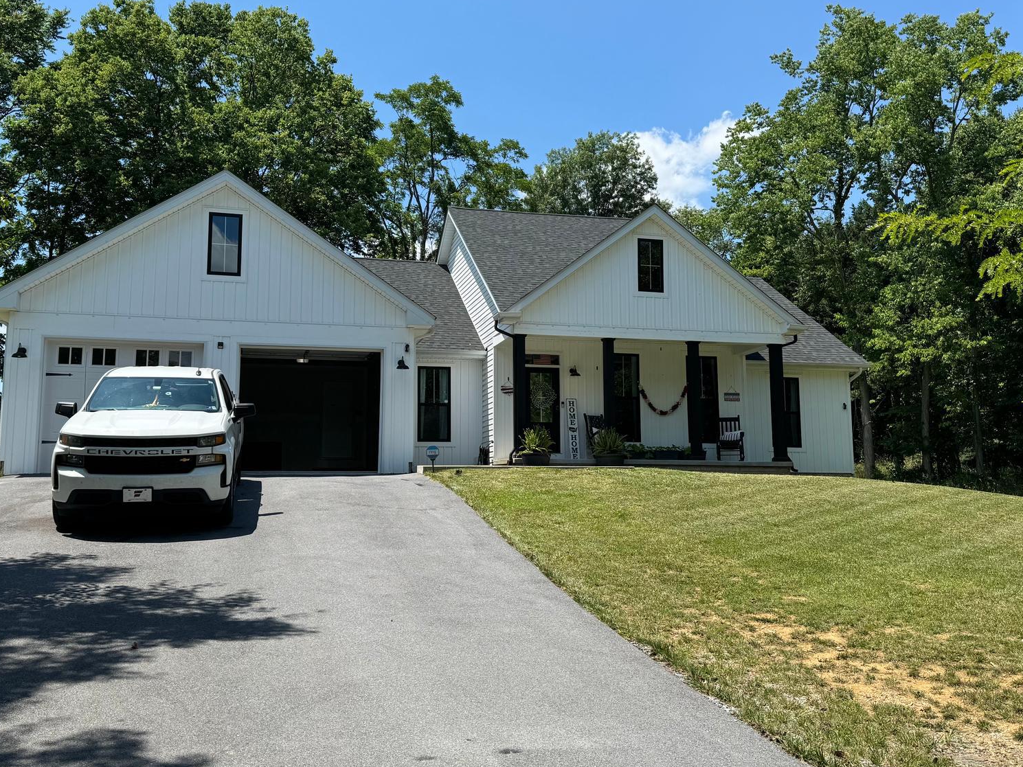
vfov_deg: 42.9
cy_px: 357
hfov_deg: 55.3
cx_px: 490
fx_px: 975
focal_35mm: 33
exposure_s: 1/3096
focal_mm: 6.76
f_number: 1.78
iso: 80
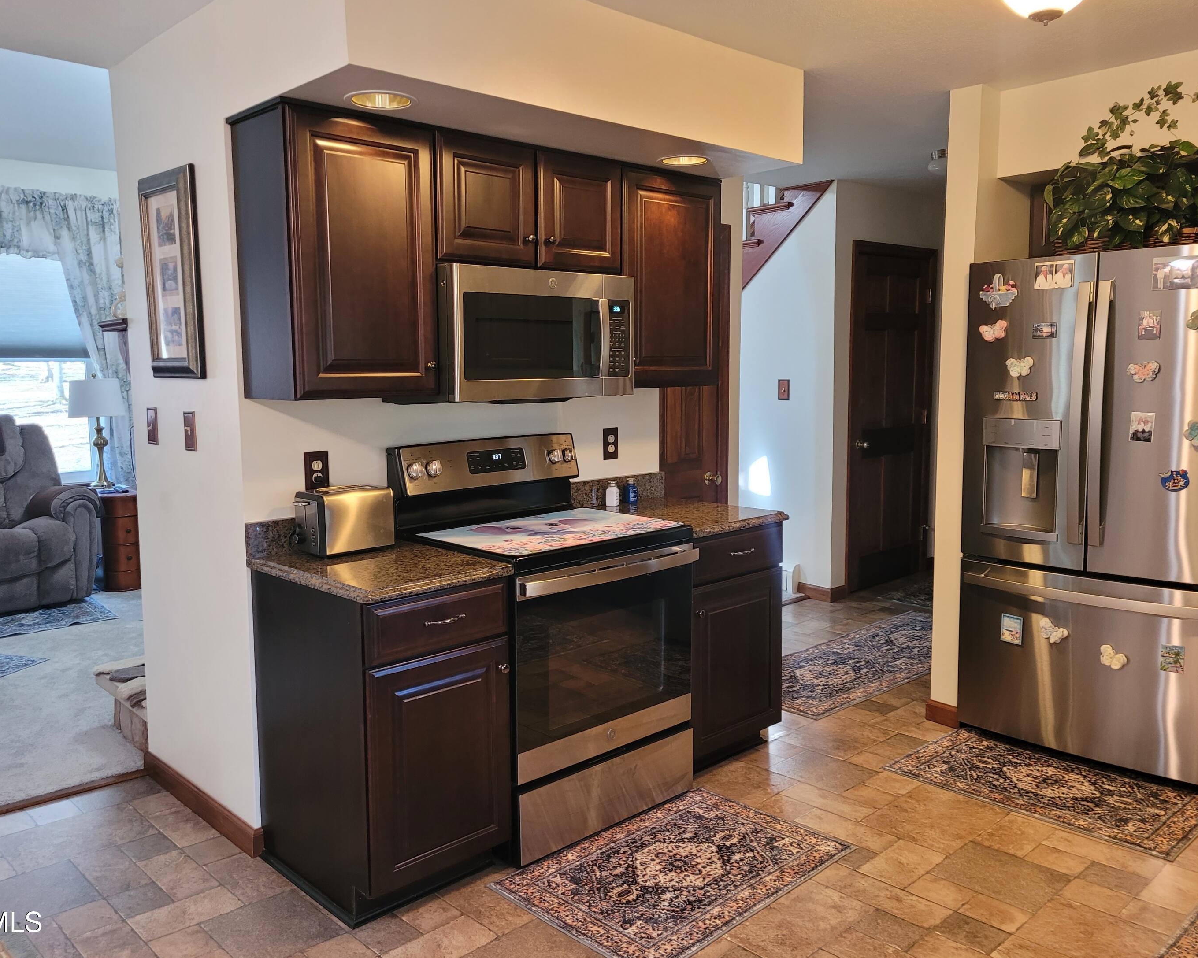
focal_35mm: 28
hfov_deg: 62.2
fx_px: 993
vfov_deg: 51.5
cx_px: 560
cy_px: 472
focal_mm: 5.4
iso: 250
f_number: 1.8
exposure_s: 1/40
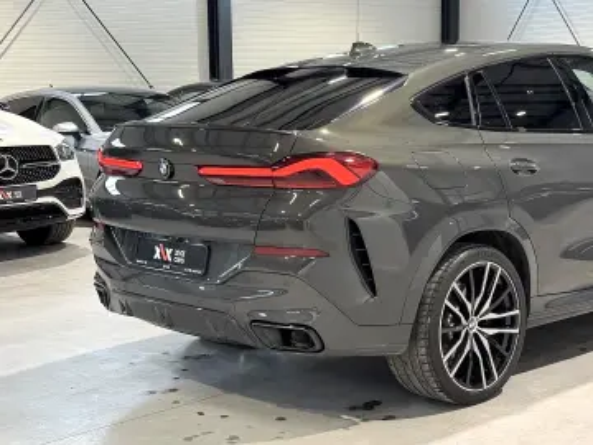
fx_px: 822
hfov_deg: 39.7
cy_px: 222
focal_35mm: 48
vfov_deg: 30.3
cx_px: 296
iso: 200
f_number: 1.78
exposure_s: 1/100
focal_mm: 6.76
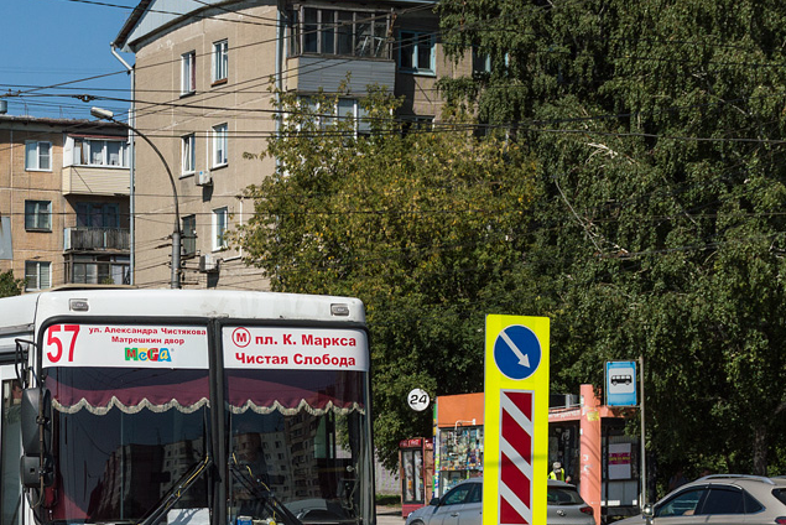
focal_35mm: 119
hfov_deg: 16.9
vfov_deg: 11.5
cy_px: 411
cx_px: 68
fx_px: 2599
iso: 100
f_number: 8
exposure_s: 1/1250
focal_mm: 42
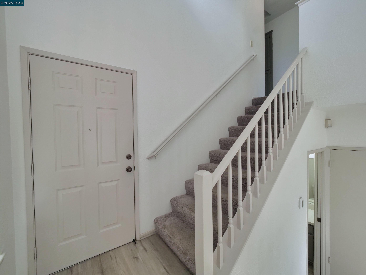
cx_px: 183
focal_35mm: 14
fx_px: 148
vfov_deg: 85.7
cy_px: 138
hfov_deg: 102.1
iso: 800
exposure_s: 1/160
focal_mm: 7
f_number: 8
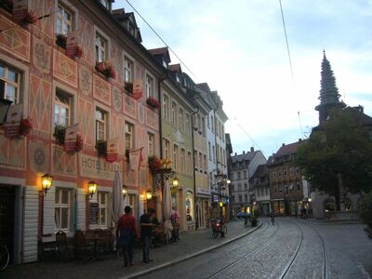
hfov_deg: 52.6
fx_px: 376
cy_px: 140
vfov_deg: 40.7
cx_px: 186
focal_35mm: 35
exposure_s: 1/60
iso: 250
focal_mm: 5.8
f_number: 2.8
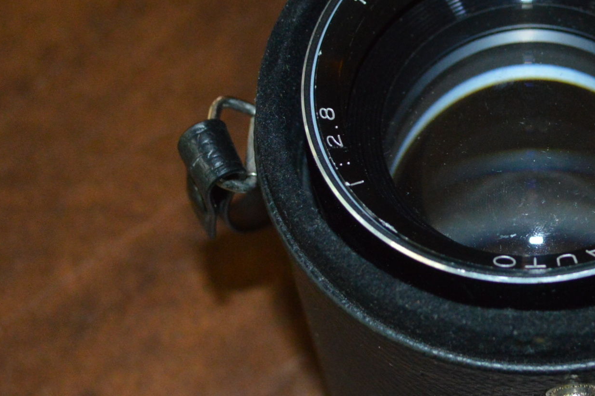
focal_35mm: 102
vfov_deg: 13.4
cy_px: 158
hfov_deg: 19.7
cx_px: 504
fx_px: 1684
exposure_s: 1/60
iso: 1800
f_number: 4.5
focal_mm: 28
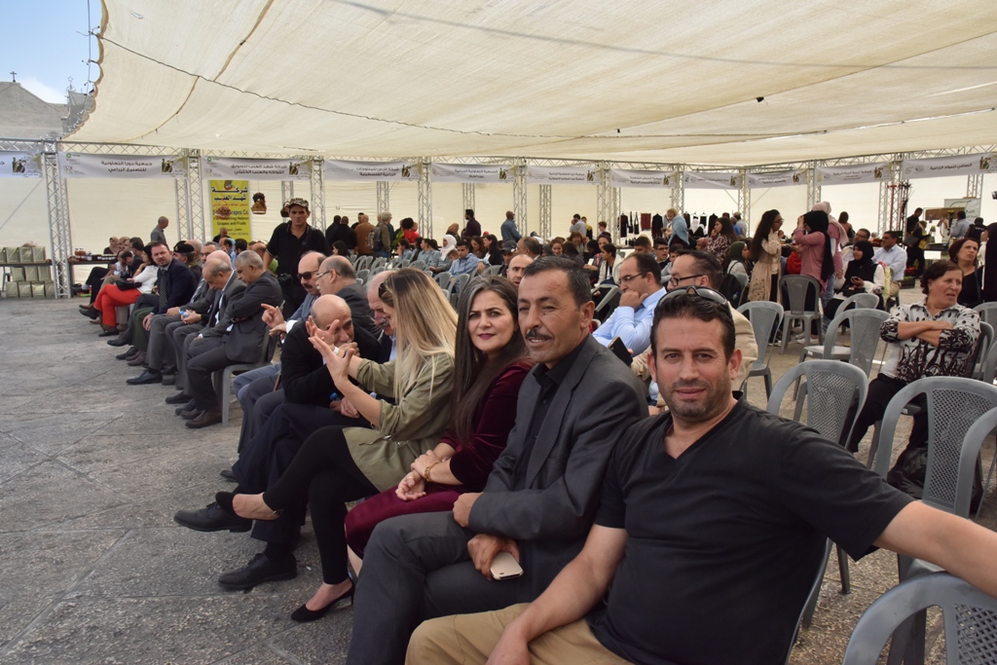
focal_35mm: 28
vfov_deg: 46.4
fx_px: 776
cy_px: 332
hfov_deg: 65.5
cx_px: 498
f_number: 16
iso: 1600
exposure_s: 1/1000
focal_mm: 28
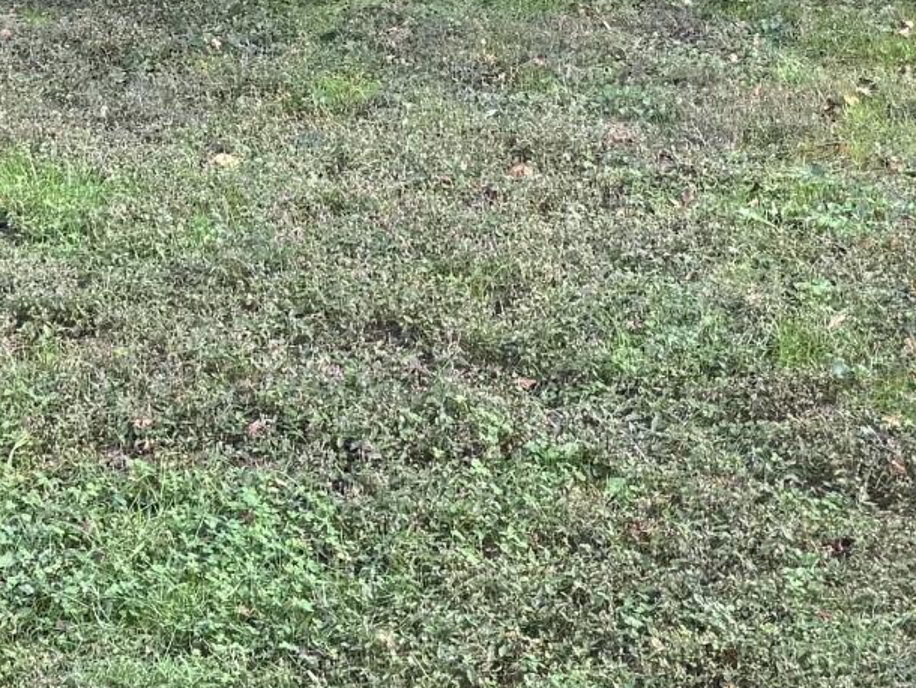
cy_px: -249
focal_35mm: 118
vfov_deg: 12.1
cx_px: 203
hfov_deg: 16.6
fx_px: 3124
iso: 64
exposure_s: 1/198
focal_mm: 6.76
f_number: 1.78
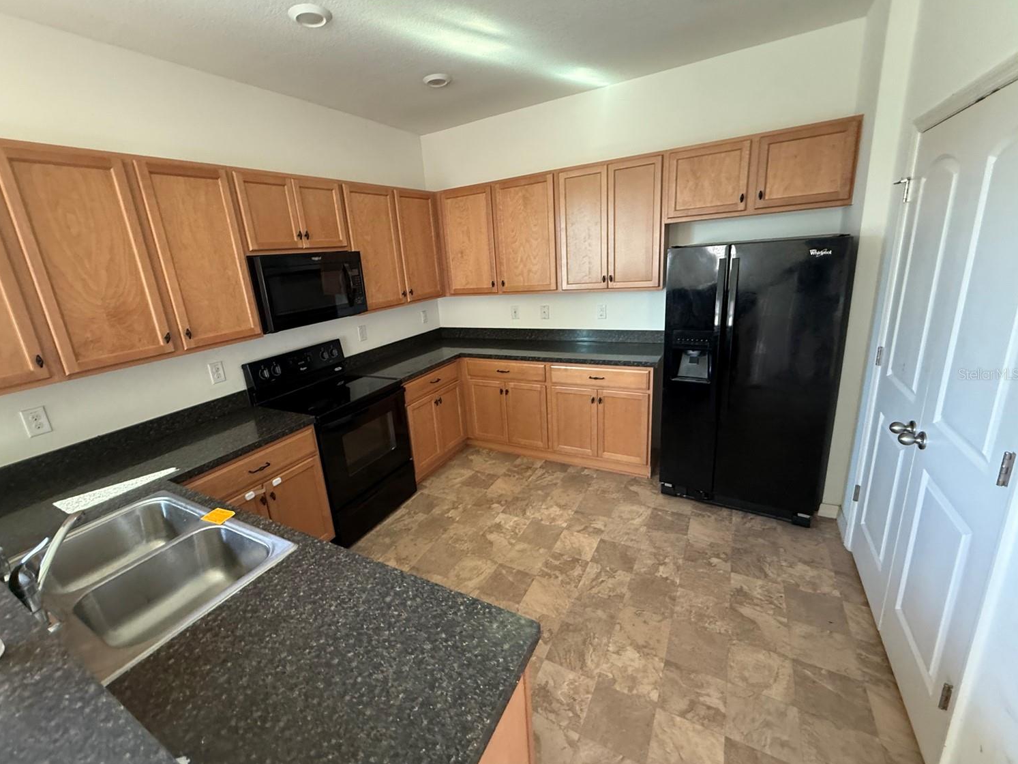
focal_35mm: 15
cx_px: 477
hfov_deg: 98.0
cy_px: 374
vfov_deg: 81.7
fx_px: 441
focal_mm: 2.22
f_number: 2.2
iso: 320
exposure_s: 1/64
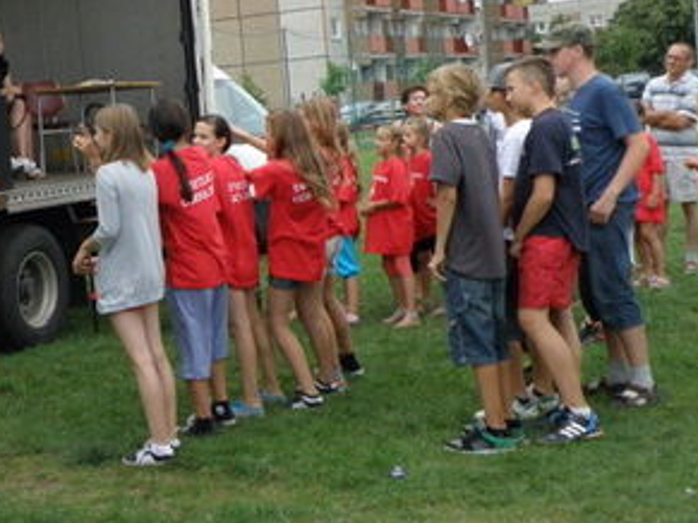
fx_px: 1350
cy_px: 136
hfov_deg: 28.2
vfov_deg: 21.7
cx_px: 106
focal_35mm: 67
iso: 320
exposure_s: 1/500
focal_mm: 6.97
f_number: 3.3
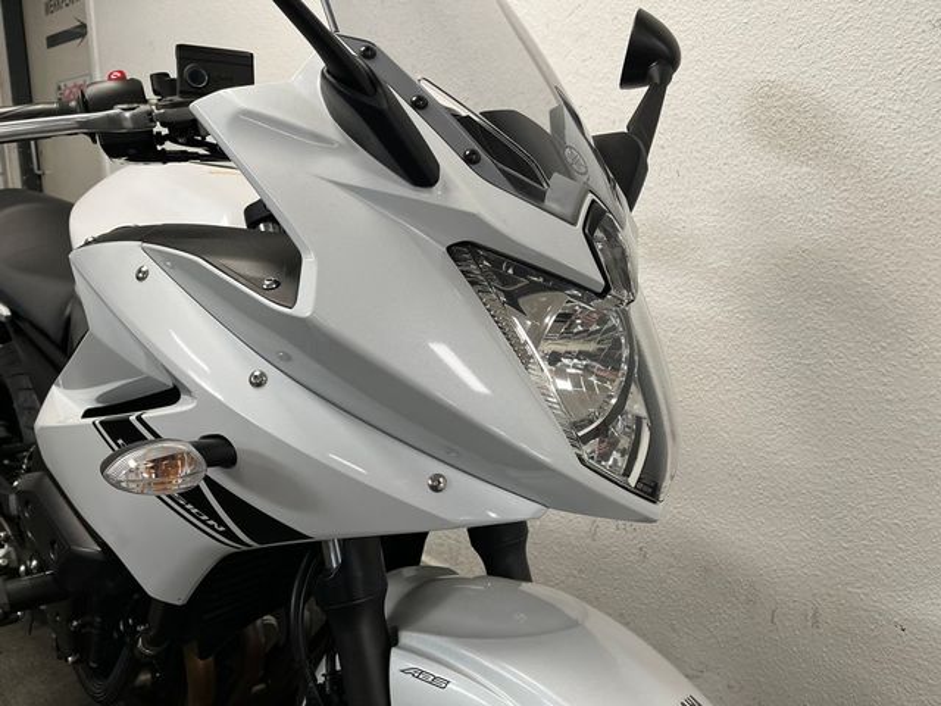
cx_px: 470
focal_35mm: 26
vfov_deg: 53.1
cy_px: 353
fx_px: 707
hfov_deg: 67.3
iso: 125
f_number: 1.6
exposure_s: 1/100
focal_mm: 5.1
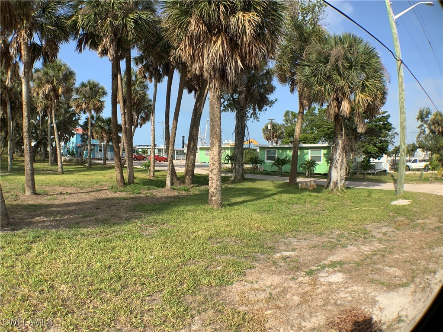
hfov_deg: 61.7
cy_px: 166
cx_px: 222
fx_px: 371
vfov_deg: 48.2
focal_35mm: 29
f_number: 1.8
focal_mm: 3
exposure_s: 1/1412
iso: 16
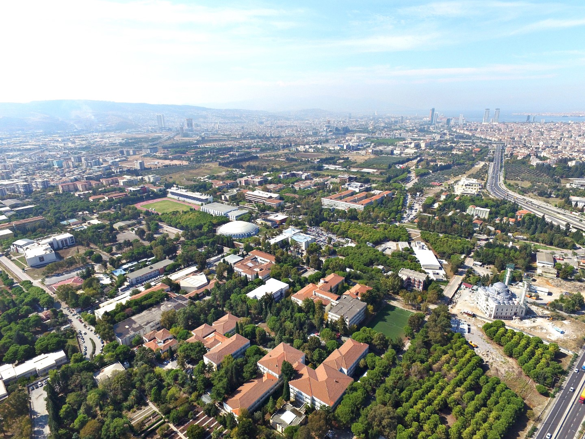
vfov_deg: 66.0
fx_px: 338
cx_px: 292
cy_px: 220
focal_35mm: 20
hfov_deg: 81.7
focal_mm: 3.61
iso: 100
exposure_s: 1/1600
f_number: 2.8
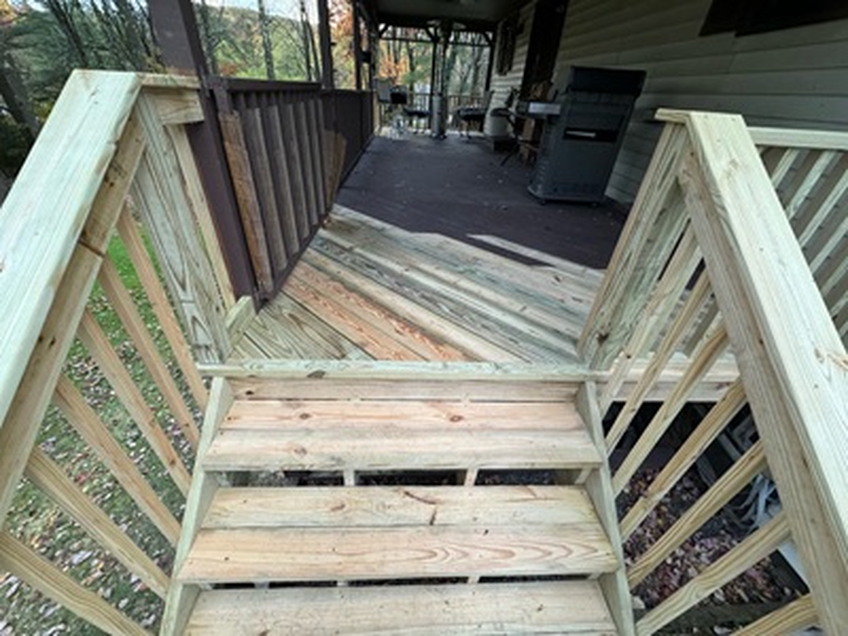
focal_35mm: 14
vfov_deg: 85.7
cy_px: 318
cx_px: 424
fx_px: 343
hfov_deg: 102.1
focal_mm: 2.22
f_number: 2.2
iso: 320
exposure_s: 1/99
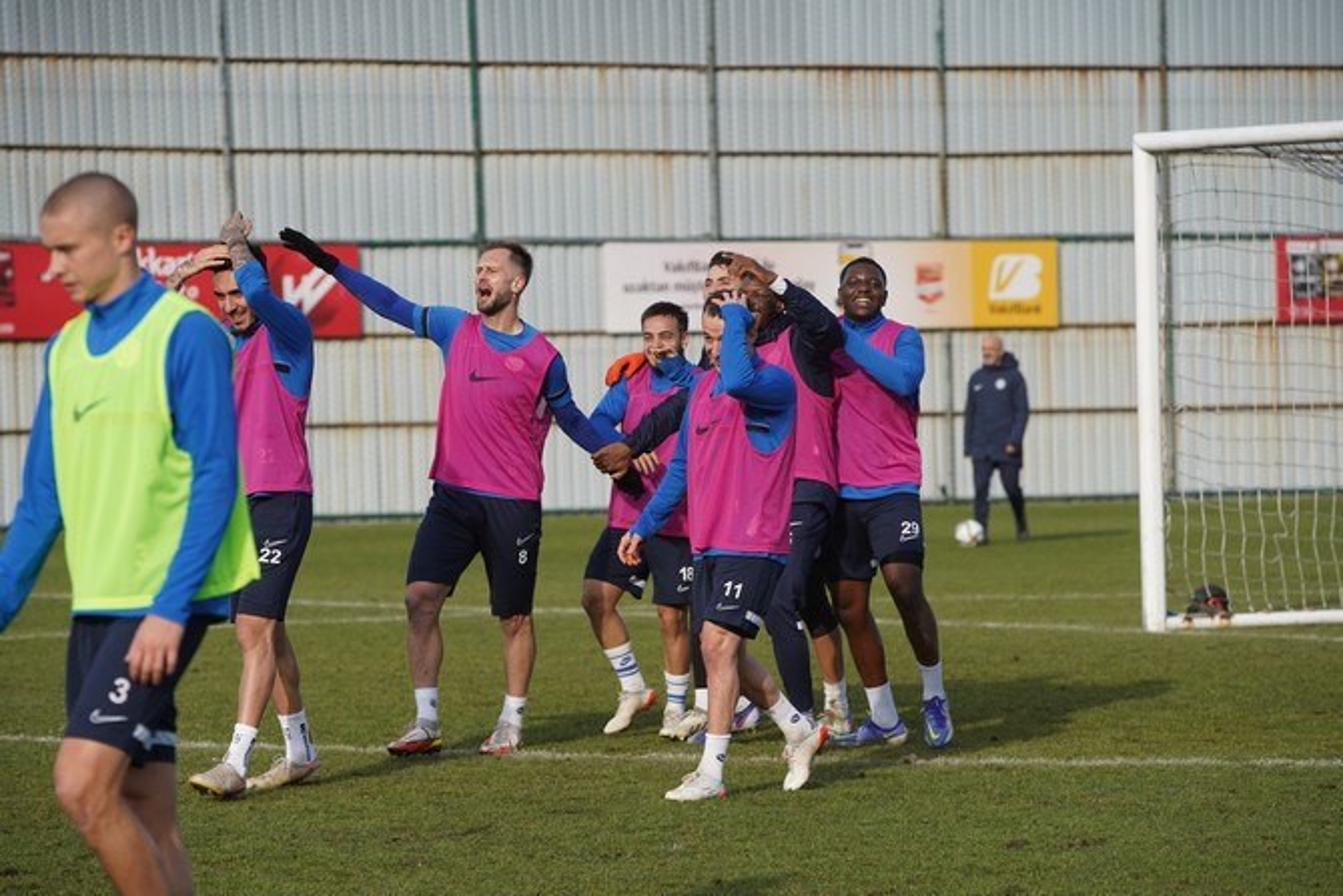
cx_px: 672
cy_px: 448
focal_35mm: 182
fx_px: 6791
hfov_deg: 11.3
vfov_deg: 7.5
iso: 500
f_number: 5.6
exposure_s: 1/1250
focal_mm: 182
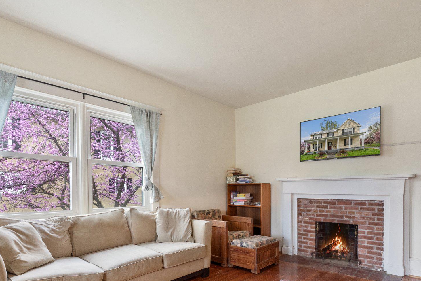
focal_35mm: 21
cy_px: 194
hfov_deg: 81.2
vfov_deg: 57.7
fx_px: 246
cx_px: 213
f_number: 8
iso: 800
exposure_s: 1/1.25
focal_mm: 10
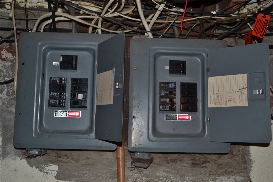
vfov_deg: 31.9
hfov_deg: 46.4
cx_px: 136
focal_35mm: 42
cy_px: 91
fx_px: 318
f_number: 4.5
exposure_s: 1/60
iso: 100
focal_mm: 28
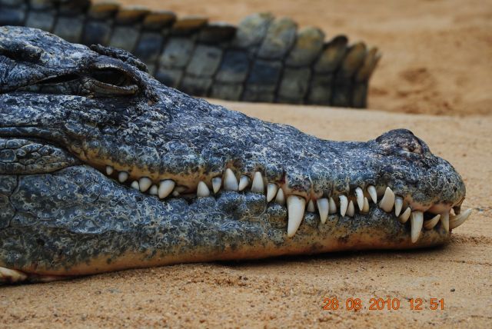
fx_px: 1128
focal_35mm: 82
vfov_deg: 16.6
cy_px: 164
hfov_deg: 24.6
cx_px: 246
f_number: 8
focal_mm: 55
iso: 200
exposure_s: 1/80
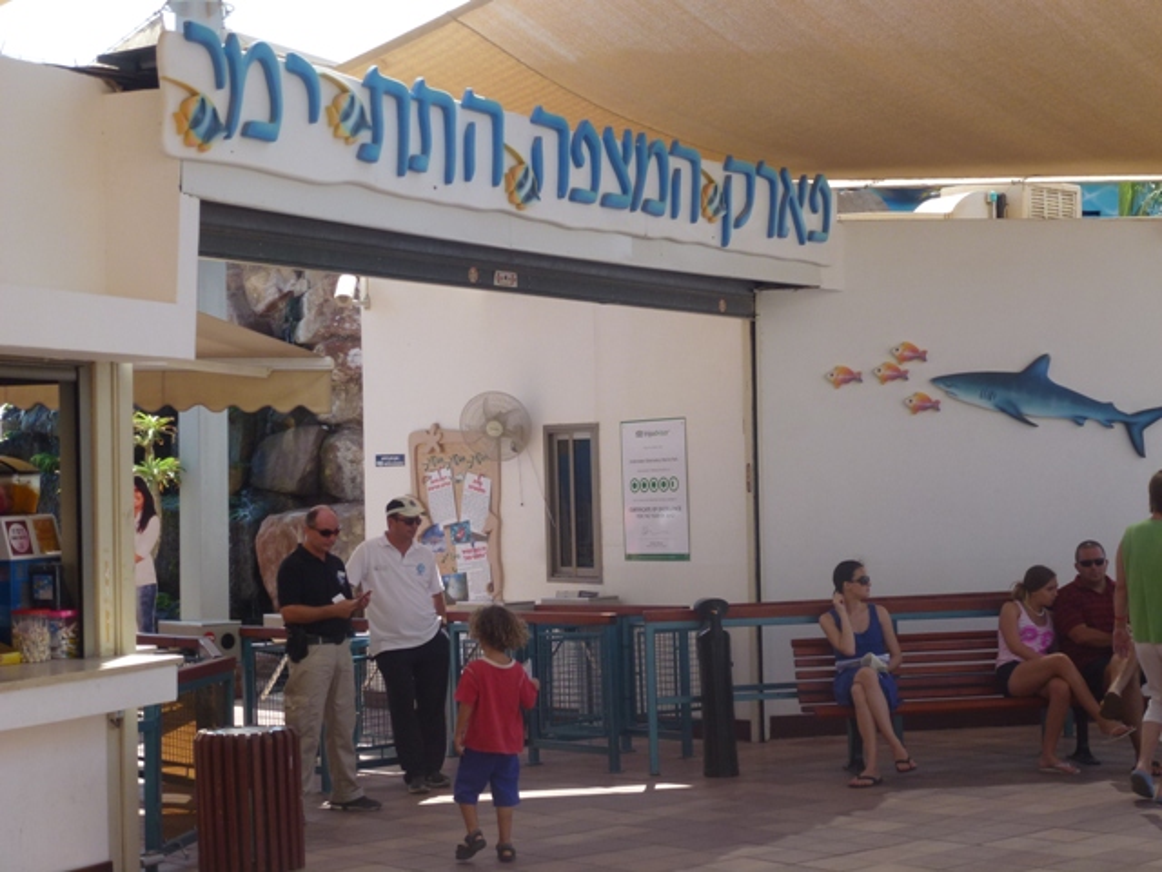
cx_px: 581
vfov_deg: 24.0
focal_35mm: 61
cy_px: 436
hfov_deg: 31.7
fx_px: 2048
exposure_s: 1/250
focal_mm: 10.9
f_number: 4.5
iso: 100
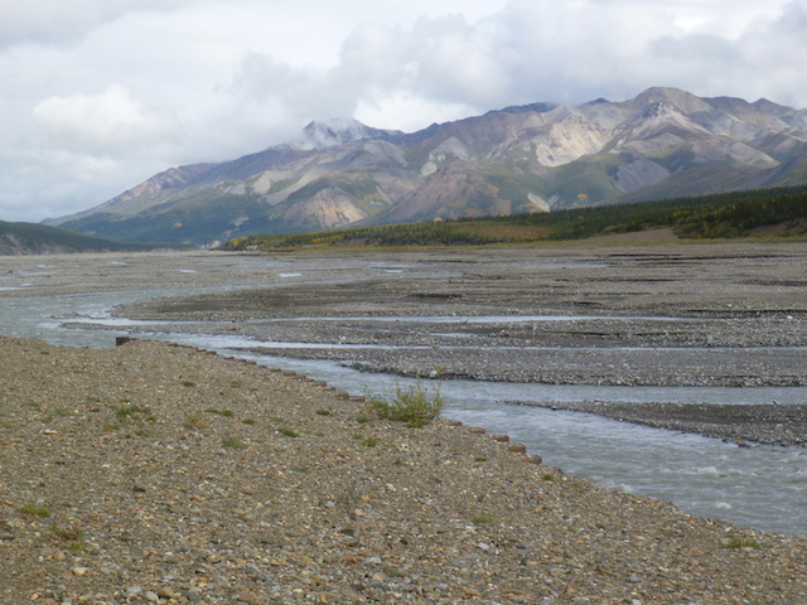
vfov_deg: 20.2
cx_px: 404
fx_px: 1702
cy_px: 302
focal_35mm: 73
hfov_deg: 26.7
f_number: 4.7
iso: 100
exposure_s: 1/320
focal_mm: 13.2
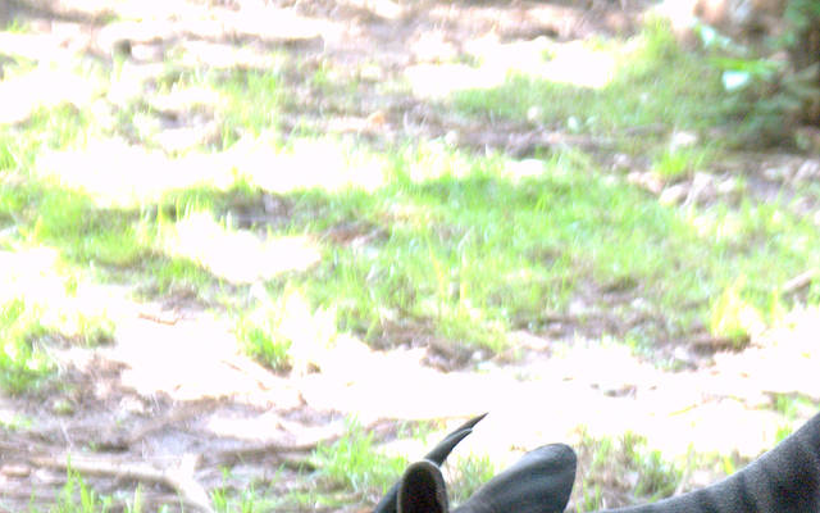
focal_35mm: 306
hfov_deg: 6.8
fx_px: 6838
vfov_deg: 4.3
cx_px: 972
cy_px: 646
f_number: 5.6
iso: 1600
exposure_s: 1/100
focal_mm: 80
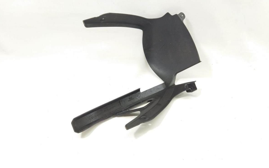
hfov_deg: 64.6
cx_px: 135
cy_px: 68
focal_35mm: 29
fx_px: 213
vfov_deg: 43.0
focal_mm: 4.71
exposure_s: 1/50
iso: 107
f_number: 1.79
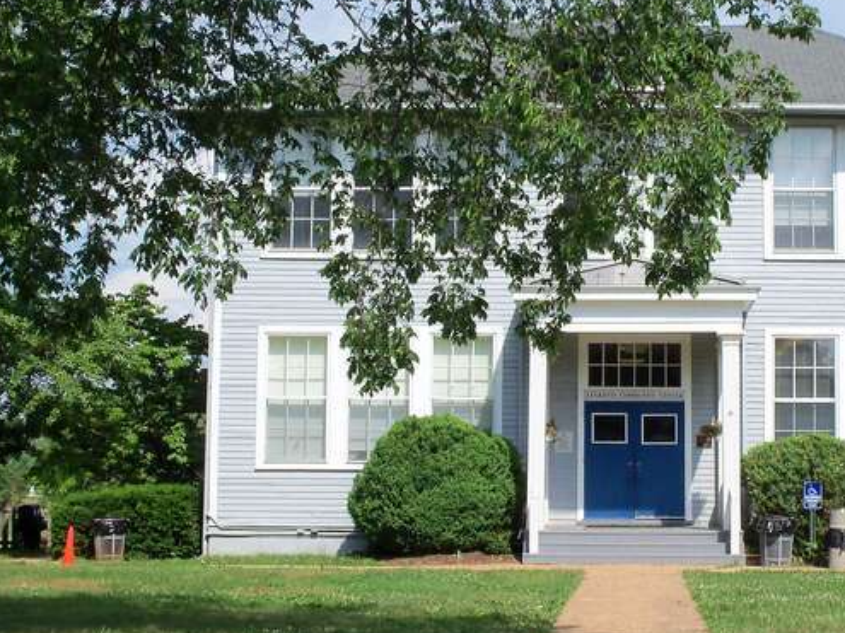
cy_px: 293
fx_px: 1855
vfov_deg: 19.4
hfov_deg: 25.3
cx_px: 638
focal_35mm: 76
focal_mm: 8.3
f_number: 5.8
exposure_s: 1/400
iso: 80
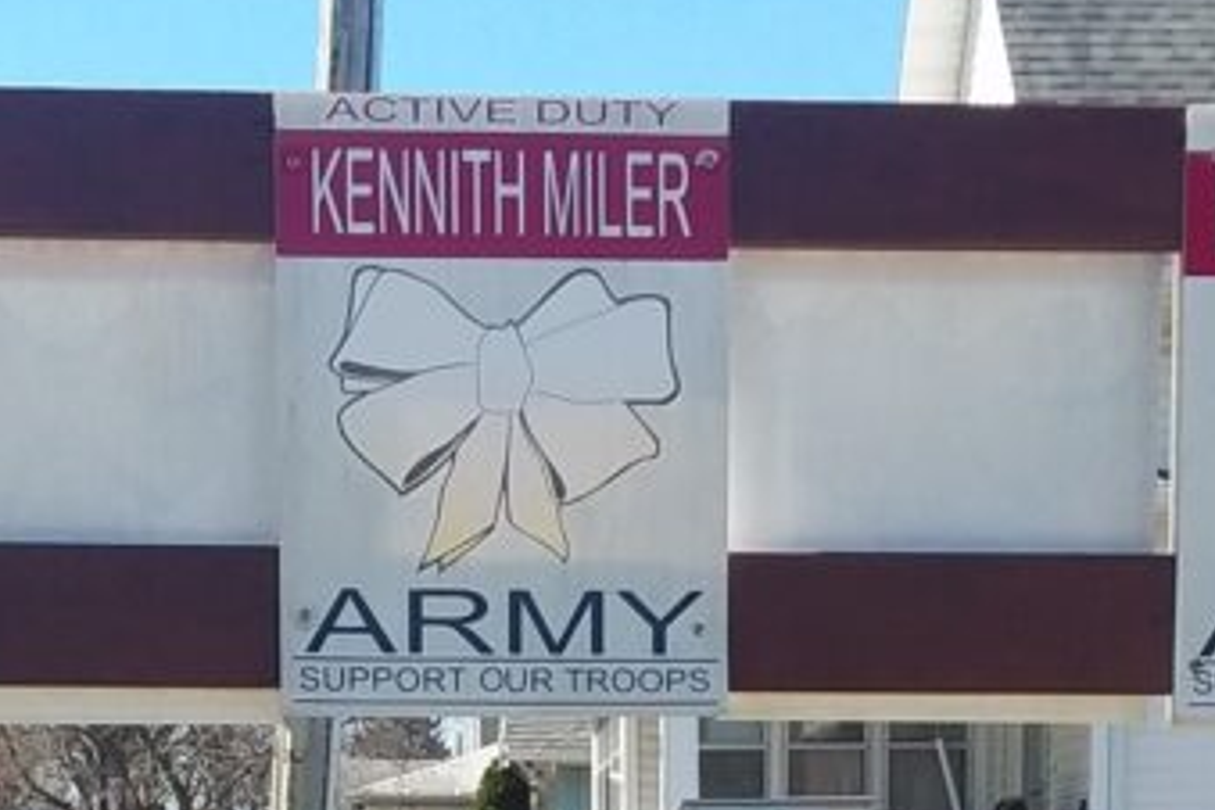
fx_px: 3071
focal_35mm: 91
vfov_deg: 14.0
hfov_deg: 22.3
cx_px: 369
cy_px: 1265
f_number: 1.9
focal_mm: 2.47
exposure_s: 1/785
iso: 40
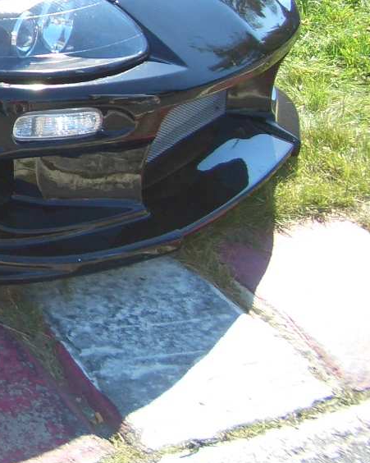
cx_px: -272
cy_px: -7
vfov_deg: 19.2
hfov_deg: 14.2
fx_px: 1328
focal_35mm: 97
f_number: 2.6
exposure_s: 1/320
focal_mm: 5.8
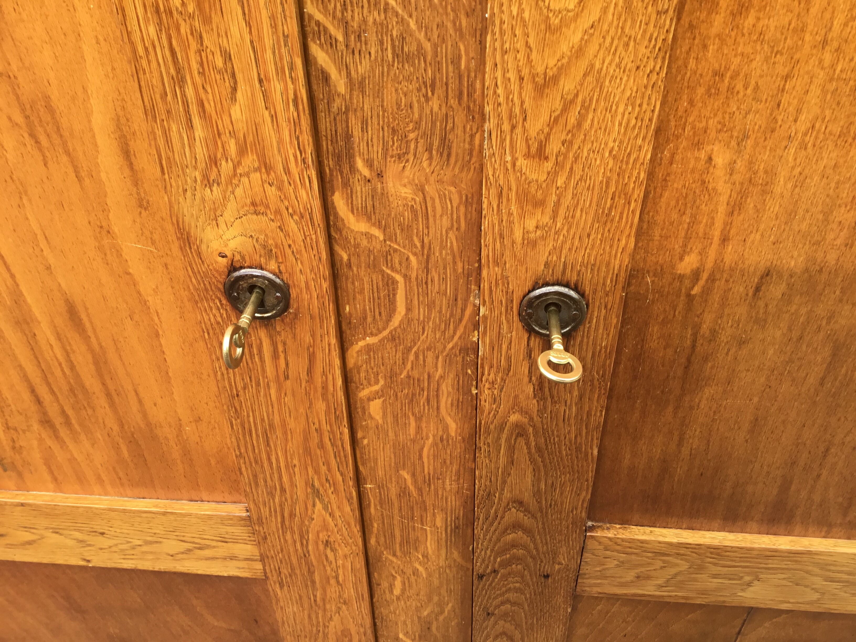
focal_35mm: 31
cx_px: 428
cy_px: 321
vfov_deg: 45.4
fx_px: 767
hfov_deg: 58.4
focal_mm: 3.3
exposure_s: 1/145
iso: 25
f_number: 2.4
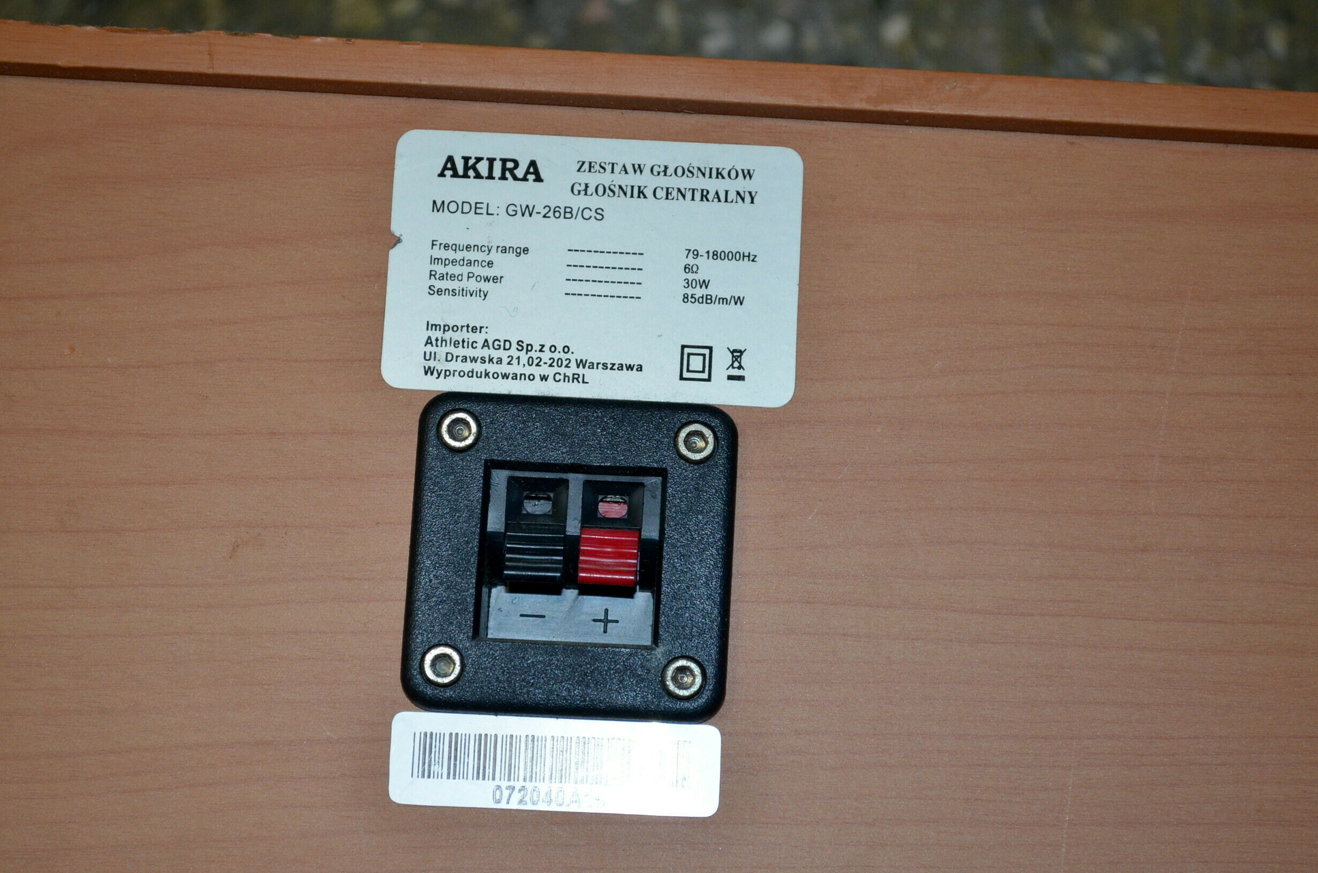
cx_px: 659
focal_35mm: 82
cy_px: 436
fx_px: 3014
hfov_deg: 24.7
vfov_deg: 16.5
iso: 1600
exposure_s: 1/60
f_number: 5.6
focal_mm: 55
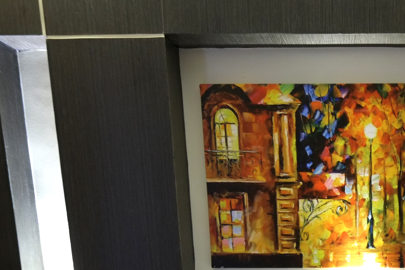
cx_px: 370
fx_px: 461
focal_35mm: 41
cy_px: 332
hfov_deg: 43.1
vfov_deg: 28.1
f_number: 4
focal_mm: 10
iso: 800
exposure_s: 1/17
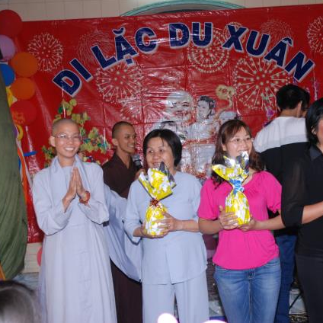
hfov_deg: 28.7
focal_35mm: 60
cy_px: 161
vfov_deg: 28.8
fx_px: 630
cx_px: 200
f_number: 6.3
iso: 400
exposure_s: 1/60
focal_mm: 31
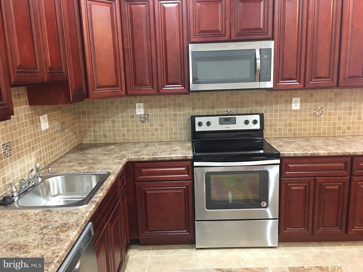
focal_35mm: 29
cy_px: 136
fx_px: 304
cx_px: 182
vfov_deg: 48.2
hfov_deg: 61.7
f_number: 2.2
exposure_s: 1/4
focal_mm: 4.15
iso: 64
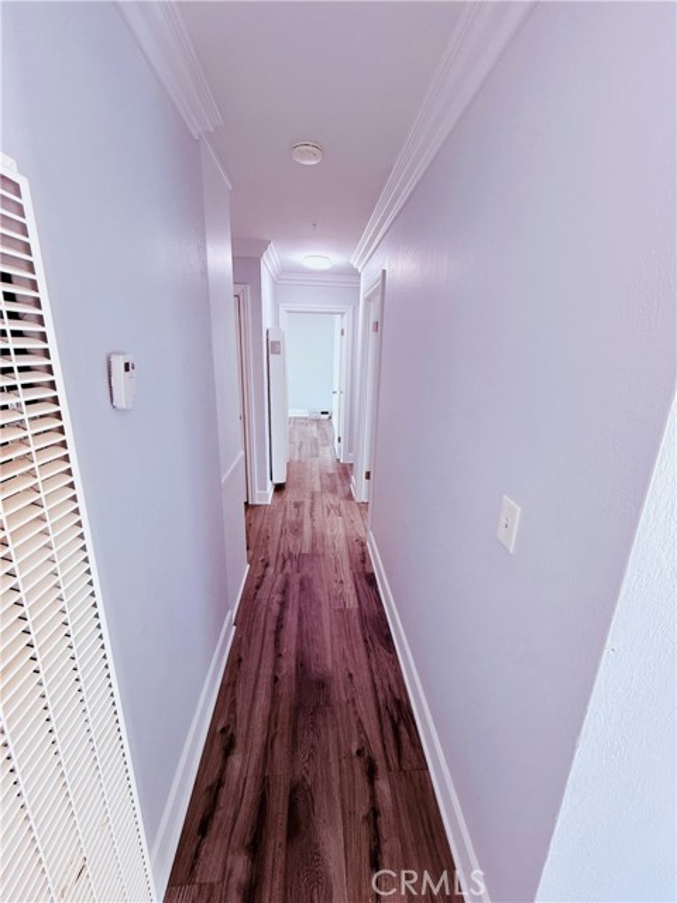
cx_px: 338
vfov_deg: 102.1
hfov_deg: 85.7
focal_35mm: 14
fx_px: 365
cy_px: 452
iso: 250
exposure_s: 1/120
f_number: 2.2
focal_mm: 2.22
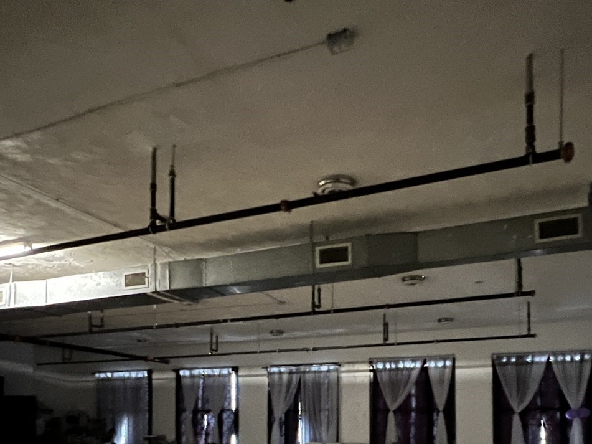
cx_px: 333
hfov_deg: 63.2
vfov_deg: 45.2
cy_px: 399
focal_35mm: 28
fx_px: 479
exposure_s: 1/12
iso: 800
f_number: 1.8
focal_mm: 1.57
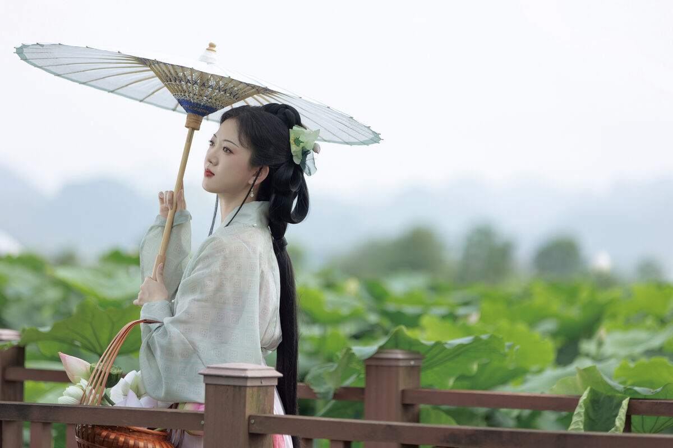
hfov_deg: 12.2
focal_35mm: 168
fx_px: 3140
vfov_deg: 8.2
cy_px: 224
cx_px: 336
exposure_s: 1/800
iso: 100
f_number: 2.8
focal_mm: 168
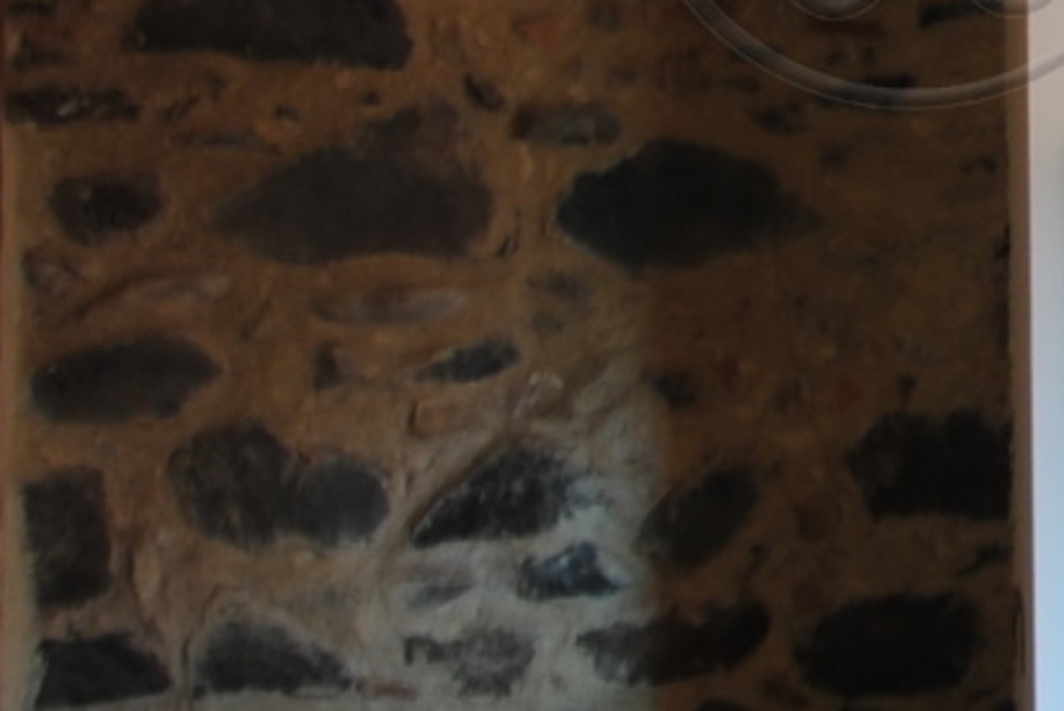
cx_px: 2110
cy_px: -165
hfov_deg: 16.7
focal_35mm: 93
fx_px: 2751
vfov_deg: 14.2
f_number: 10
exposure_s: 1.6
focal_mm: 10
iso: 100
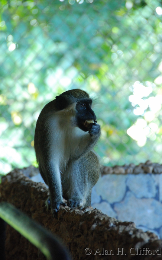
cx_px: 84
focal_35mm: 307
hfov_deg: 4.3
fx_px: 2170
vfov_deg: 6.8
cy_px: 130
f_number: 5.6
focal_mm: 200
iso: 1400
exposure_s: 1/30
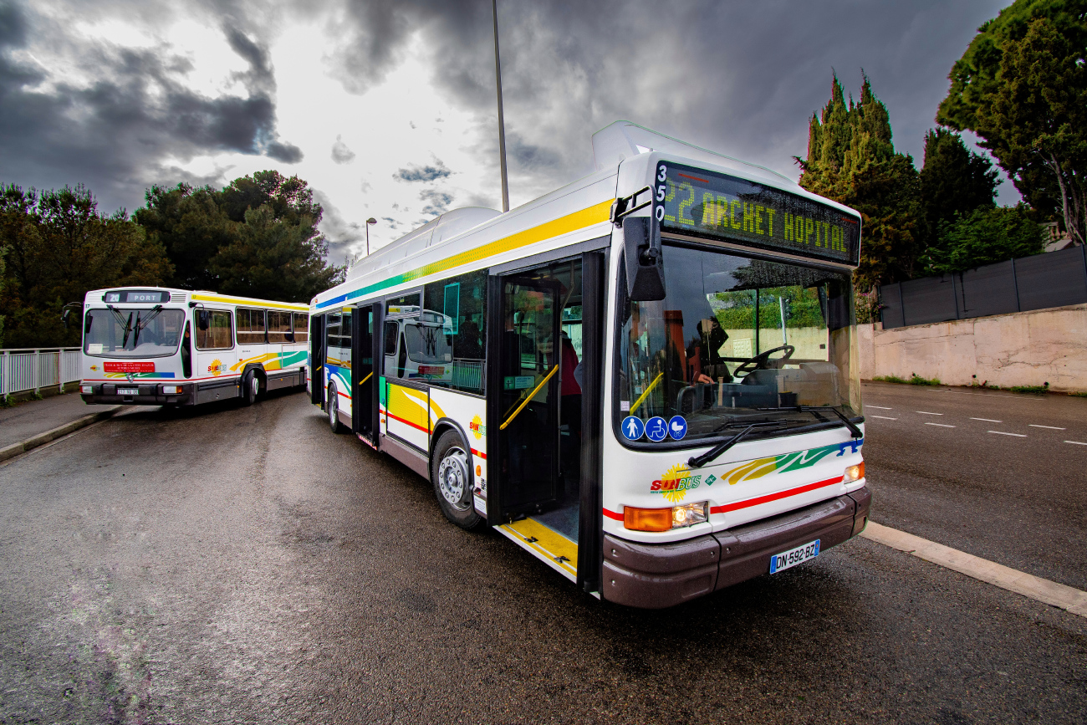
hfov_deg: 95.0
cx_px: 544
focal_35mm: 16
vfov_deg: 72.1
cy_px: 362
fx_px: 498
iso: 125
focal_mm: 11
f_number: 7.1
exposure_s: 1/320
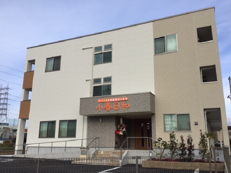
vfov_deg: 44.2
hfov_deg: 56.8
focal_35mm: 32
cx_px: 119
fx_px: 214
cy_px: 89
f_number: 2.4
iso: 25
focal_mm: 3.3
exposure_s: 1/1131
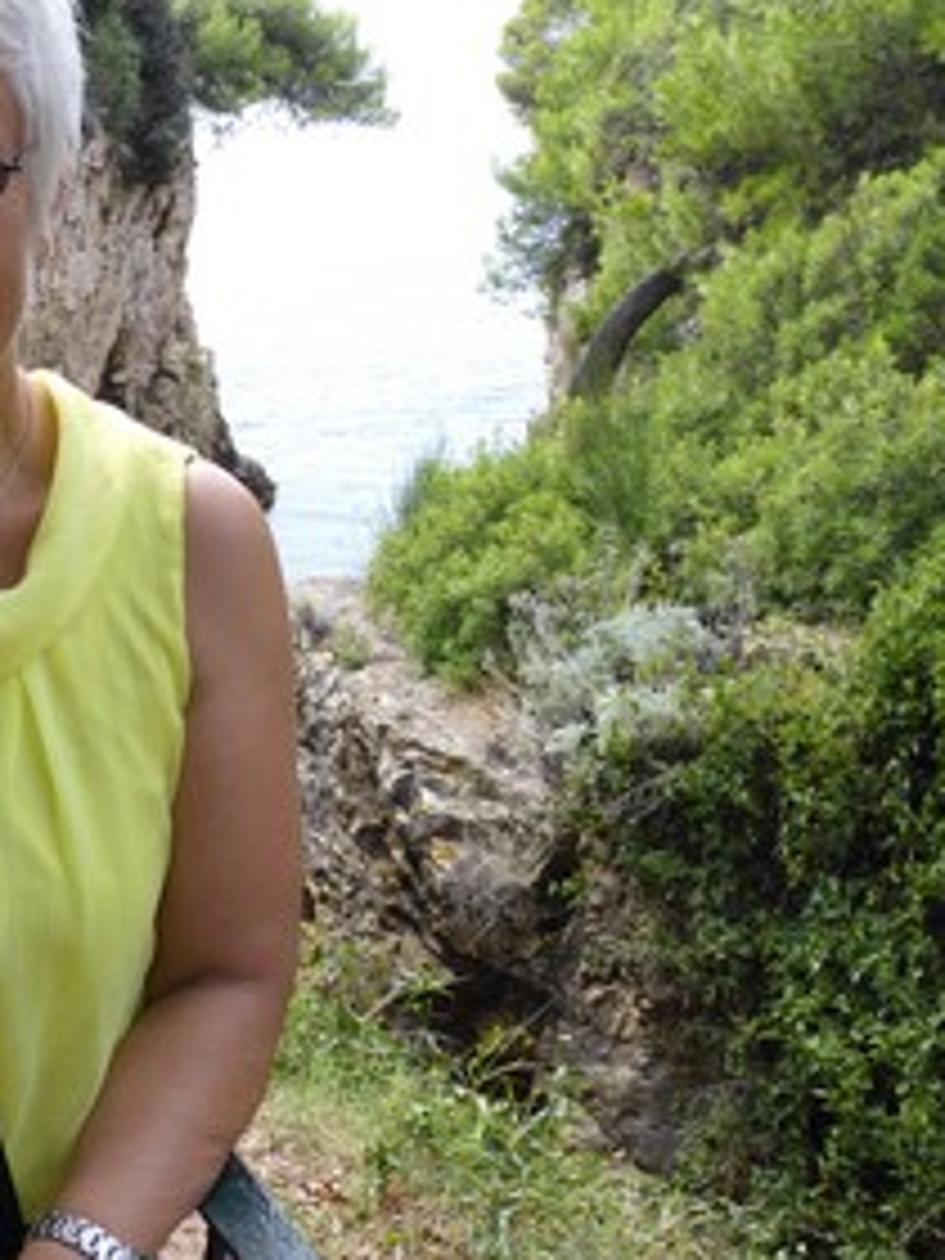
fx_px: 1747
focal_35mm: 48
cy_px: 720
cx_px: 261
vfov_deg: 39.6
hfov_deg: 29.9
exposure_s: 1/250
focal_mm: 4.9
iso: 80
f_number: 3.3
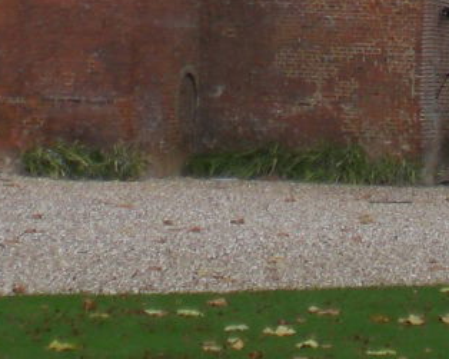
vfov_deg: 7.8
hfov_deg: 10.2
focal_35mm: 189
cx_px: 392
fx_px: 2511
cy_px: -408
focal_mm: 6.3
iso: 50
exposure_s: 1/200
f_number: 3.1
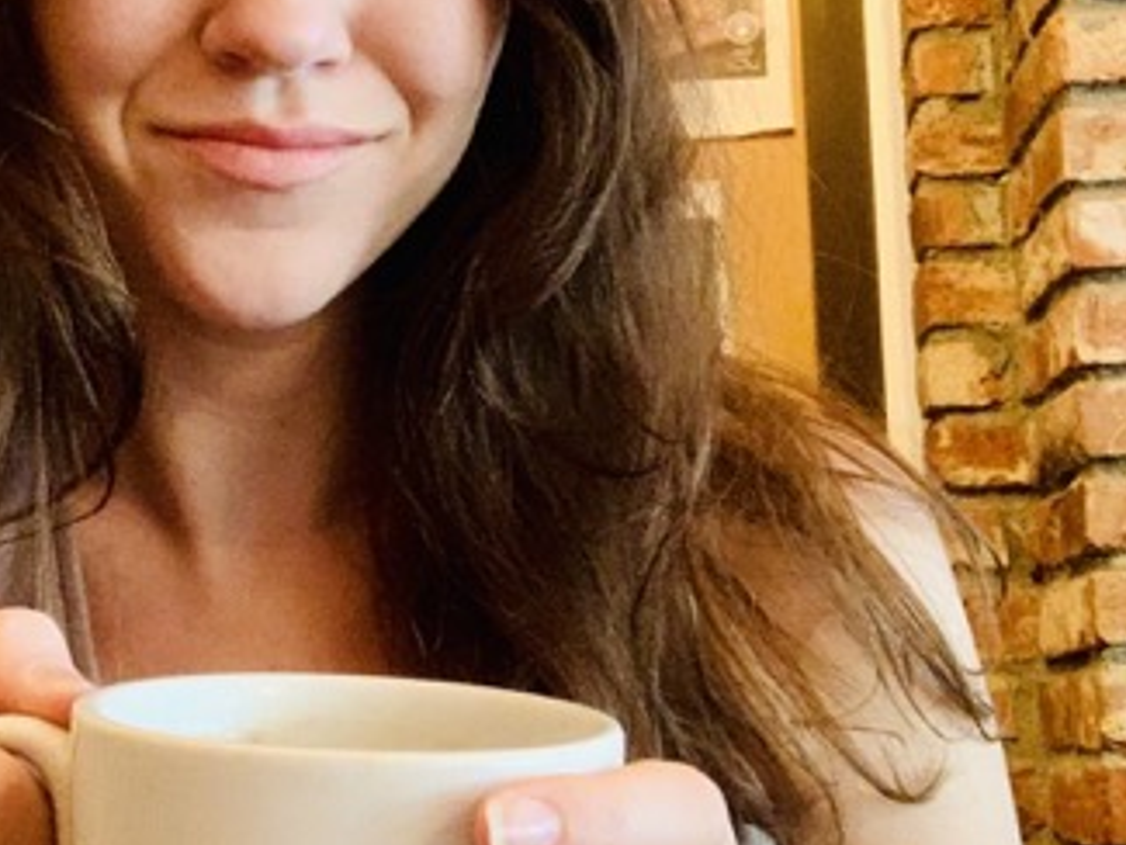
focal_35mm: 63
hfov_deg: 30.3
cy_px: 305
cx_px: 308
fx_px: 2050
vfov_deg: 23.2
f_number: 2.2
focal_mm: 2.87
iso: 500
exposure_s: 1/30
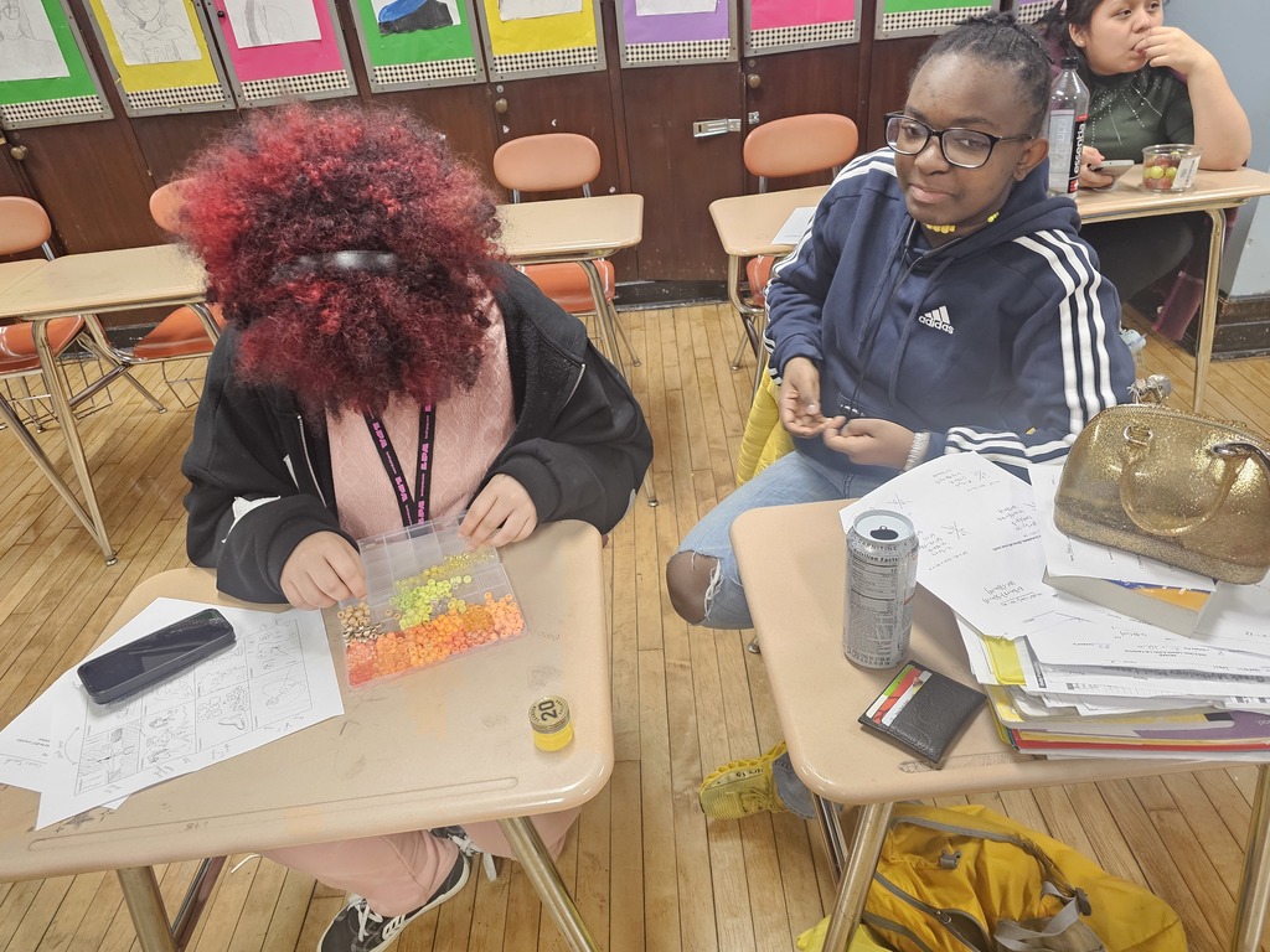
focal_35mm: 23
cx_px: 635
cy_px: 476
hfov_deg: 73.9
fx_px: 844
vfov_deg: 58.9
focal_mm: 6.3
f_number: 1.7
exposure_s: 1/60
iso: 800
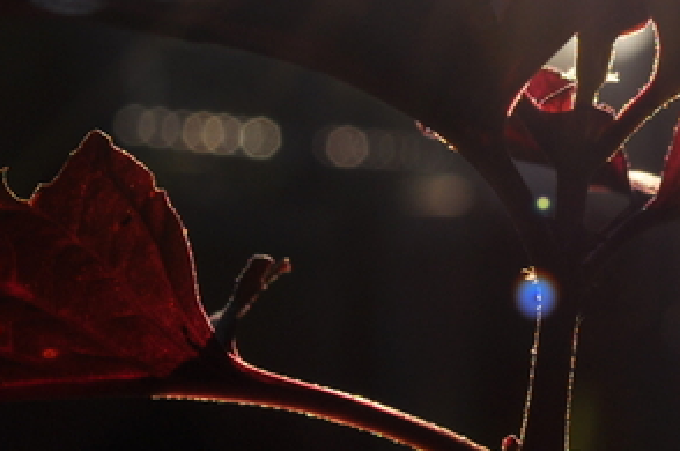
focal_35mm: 224
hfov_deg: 9.2
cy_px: 34
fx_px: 4231
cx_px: 566
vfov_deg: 6.1
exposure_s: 1/800
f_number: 14
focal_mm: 55
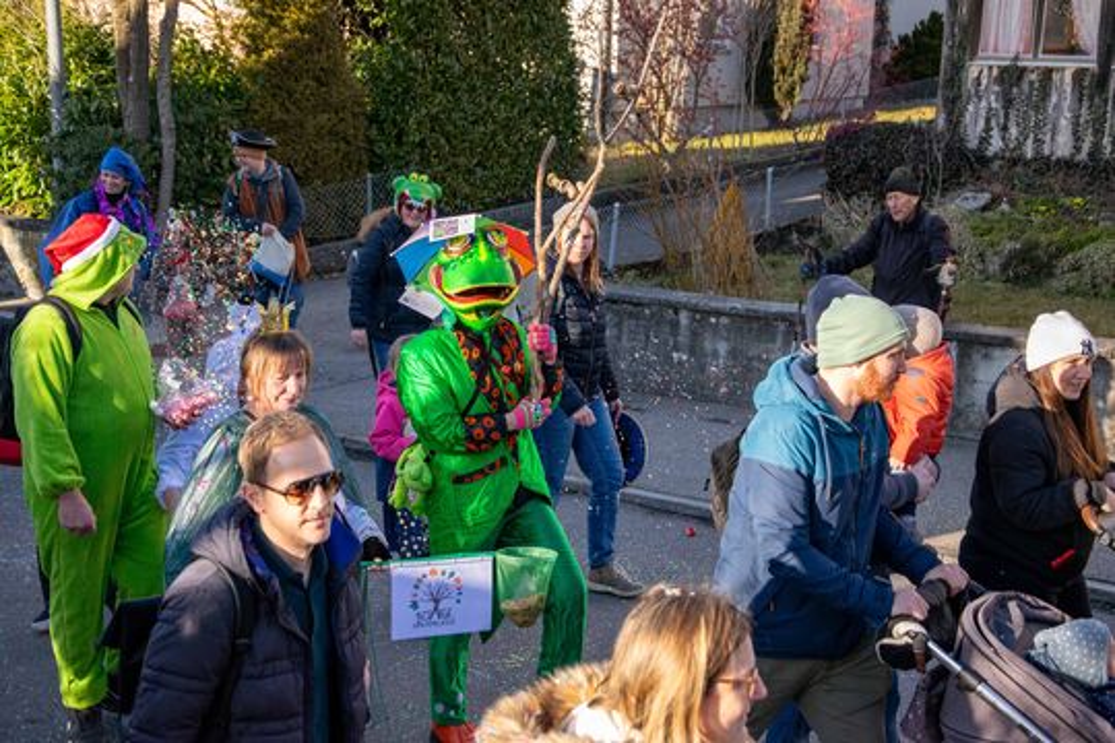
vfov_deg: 21.6
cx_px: 558
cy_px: 372
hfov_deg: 31.9
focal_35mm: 63
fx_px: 1951
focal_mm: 42
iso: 720
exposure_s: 1/1000
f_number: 4.8
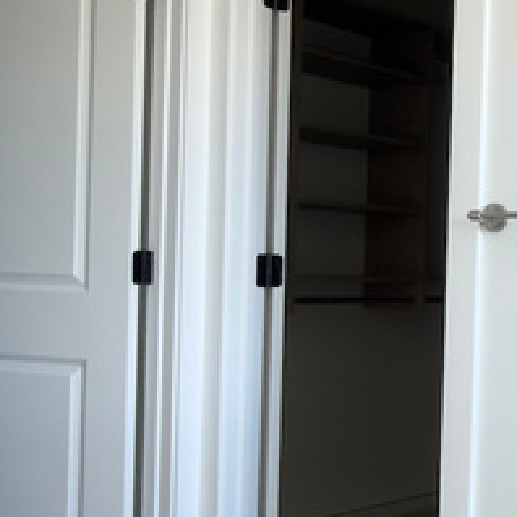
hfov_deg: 25.5
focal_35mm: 64
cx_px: 522
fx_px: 1081
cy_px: 290
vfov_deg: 26.9
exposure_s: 1/40
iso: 40
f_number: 2.2
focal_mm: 2.22
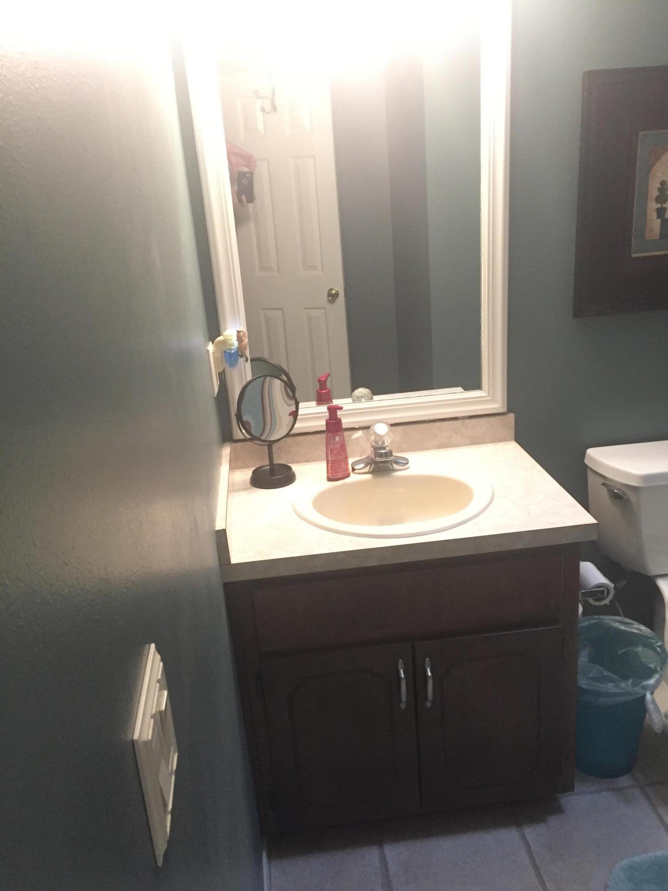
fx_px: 746
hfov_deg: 48.2
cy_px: 446
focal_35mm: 29
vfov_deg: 61.7
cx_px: 334
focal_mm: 4.15
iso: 320
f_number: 2.2
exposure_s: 1/15
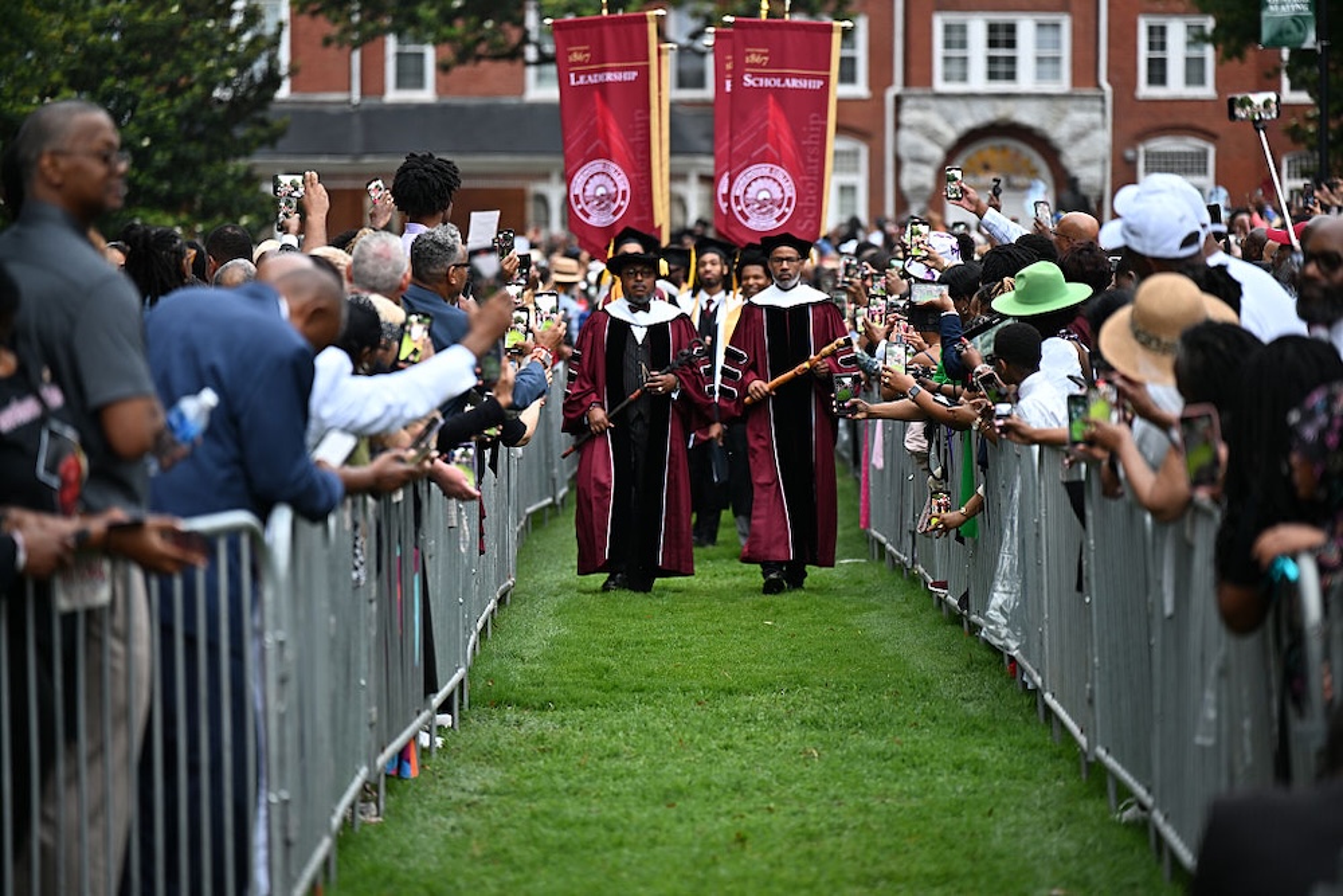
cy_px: 448
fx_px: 5596
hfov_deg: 13.7
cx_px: 672
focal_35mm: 150
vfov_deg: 9.2
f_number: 2.8
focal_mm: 150
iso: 200
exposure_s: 1/125
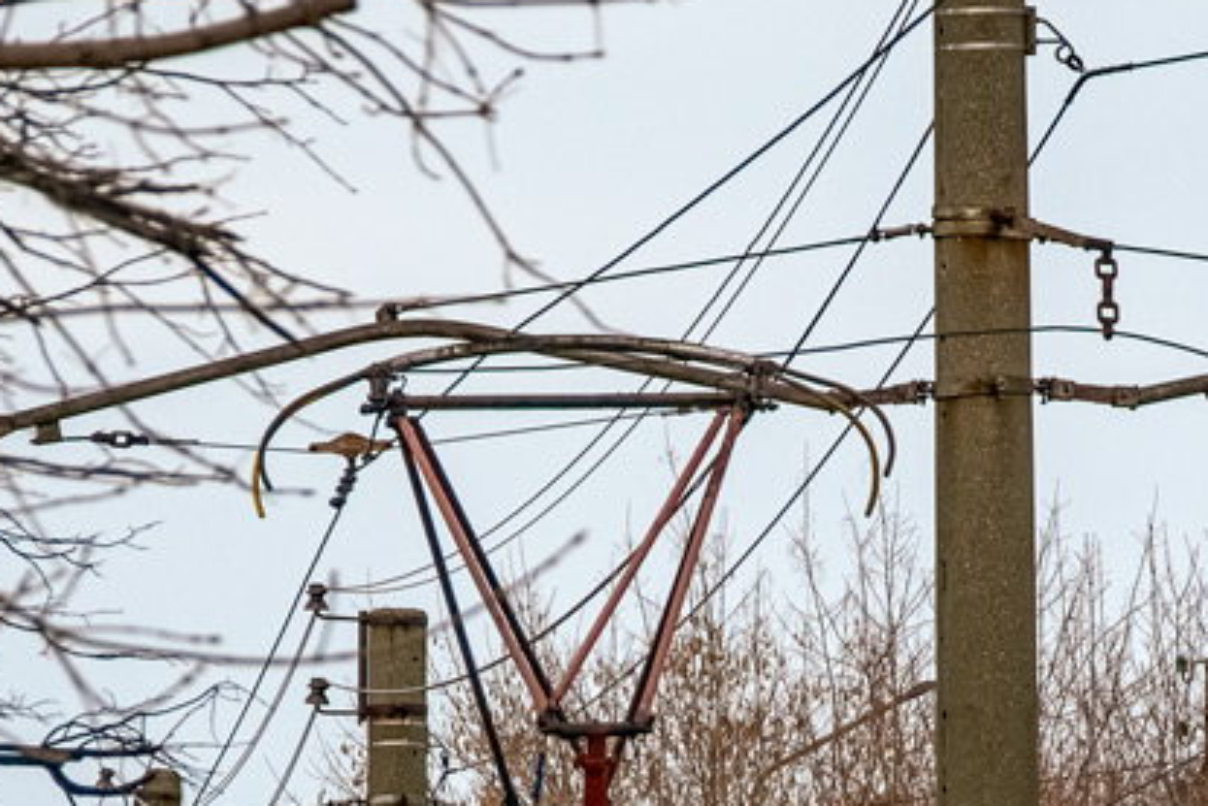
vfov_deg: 3.0
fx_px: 15608
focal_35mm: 465
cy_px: 1157
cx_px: 736
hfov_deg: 4.4
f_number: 5.6
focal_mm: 92
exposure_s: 1/800
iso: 200
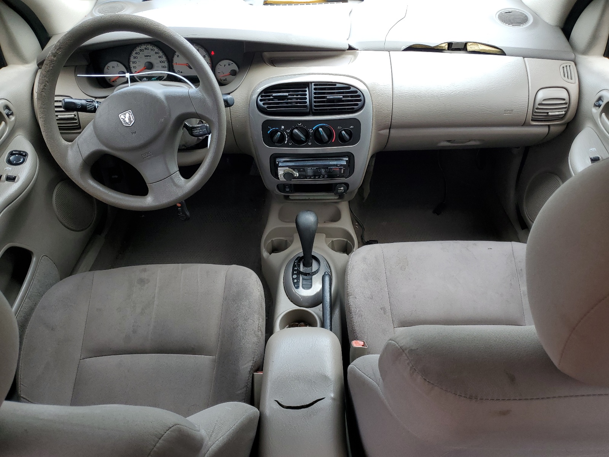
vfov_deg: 53.1
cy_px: 228
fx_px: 457
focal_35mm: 26
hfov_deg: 67.3
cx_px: 304
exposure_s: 1/149
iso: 50
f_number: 1.5
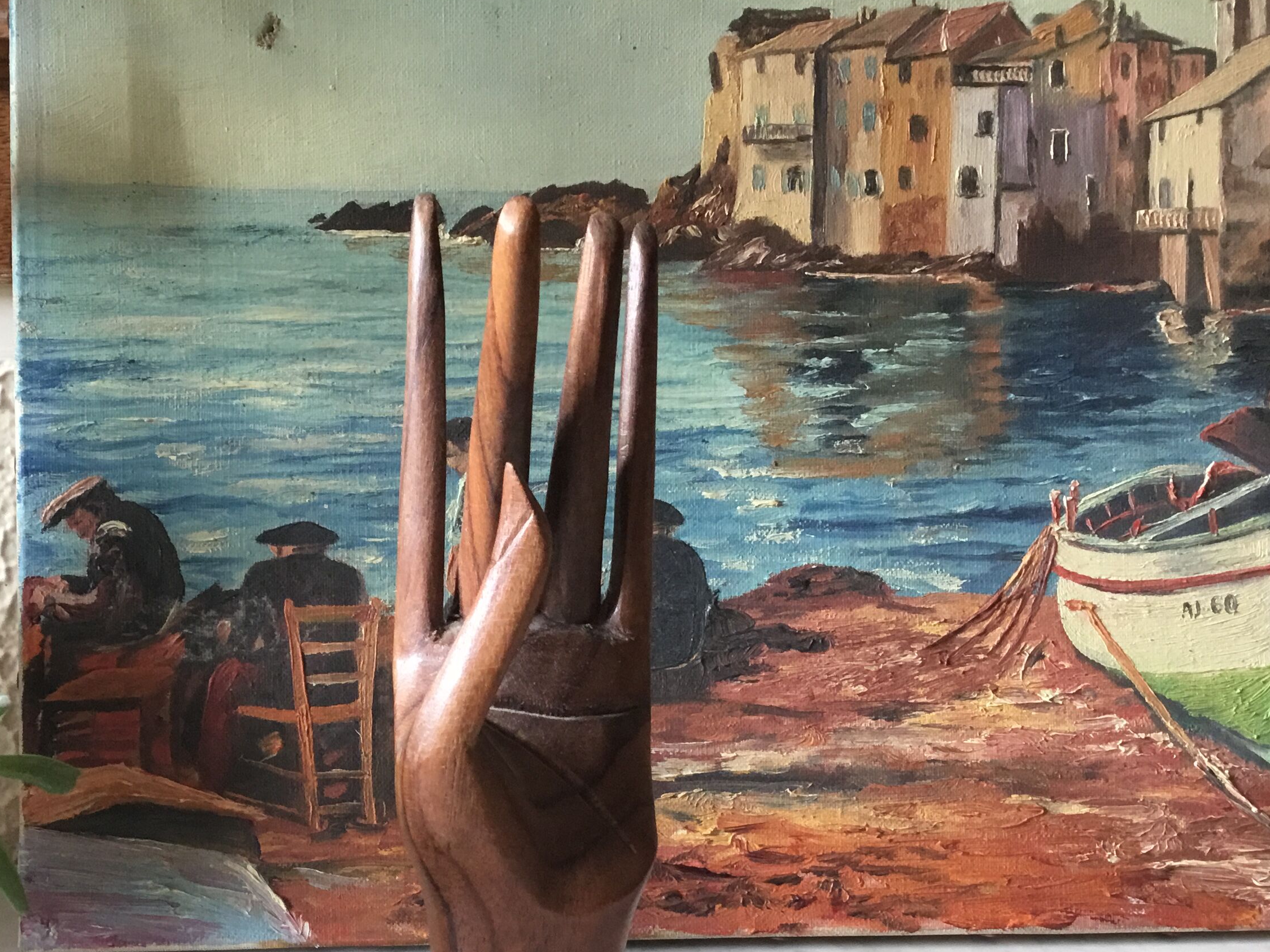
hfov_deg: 41.7
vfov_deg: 31.7
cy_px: 684
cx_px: 457
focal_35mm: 45
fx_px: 1651
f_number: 2.4
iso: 125
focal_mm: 3.3
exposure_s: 1/33
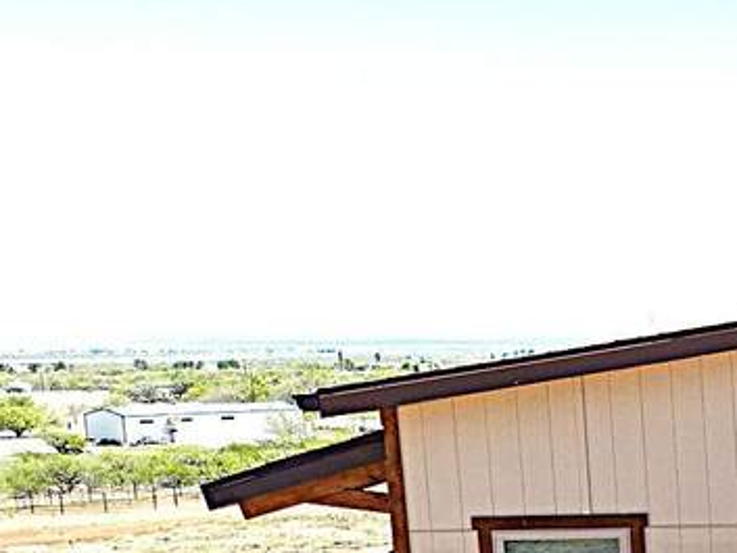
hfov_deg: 18.1
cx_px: 1303
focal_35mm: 87
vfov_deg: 16.2
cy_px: 687
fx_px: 1853
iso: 100
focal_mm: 6.72
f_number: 1.7
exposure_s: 1/800
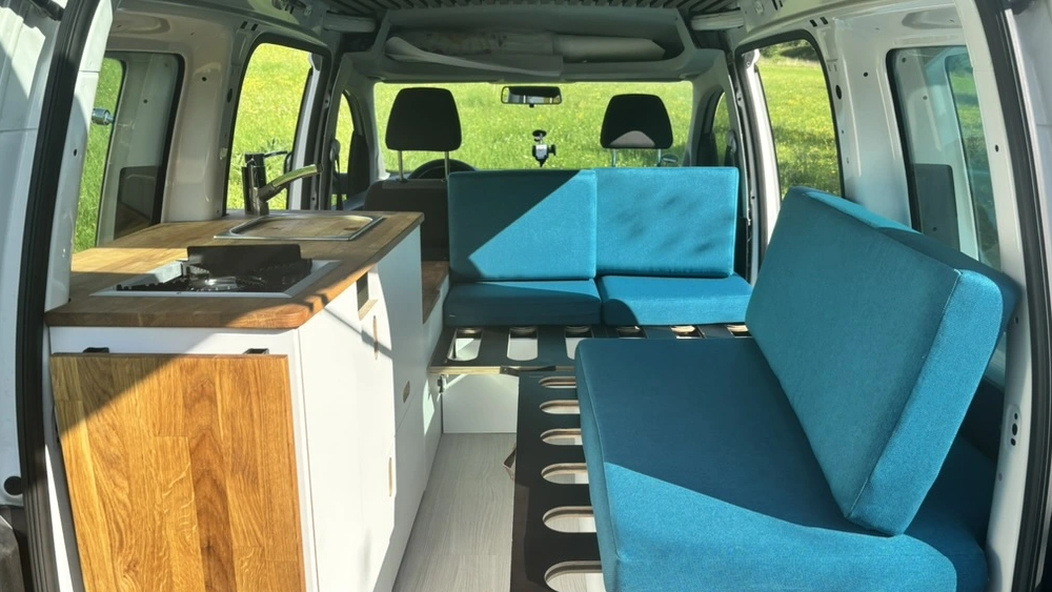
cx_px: 517
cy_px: 320
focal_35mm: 29
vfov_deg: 40.2
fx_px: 809
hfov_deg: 66.0
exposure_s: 1/1344
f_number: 1.6
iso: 50
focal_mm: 5.96
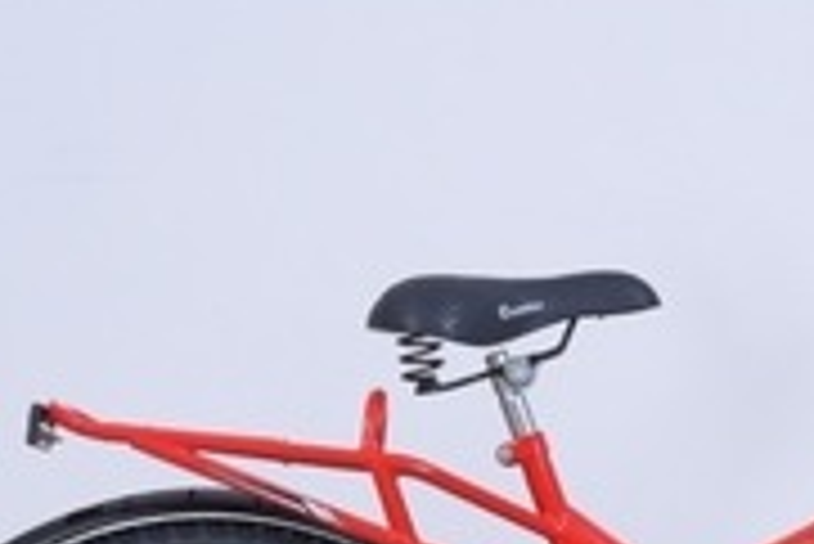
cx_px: 760
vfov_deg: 5.4
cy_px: 616
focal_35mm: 254
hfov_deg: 8.1
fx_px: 5748
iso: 100
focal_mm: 92
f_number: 9
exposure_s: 1/160
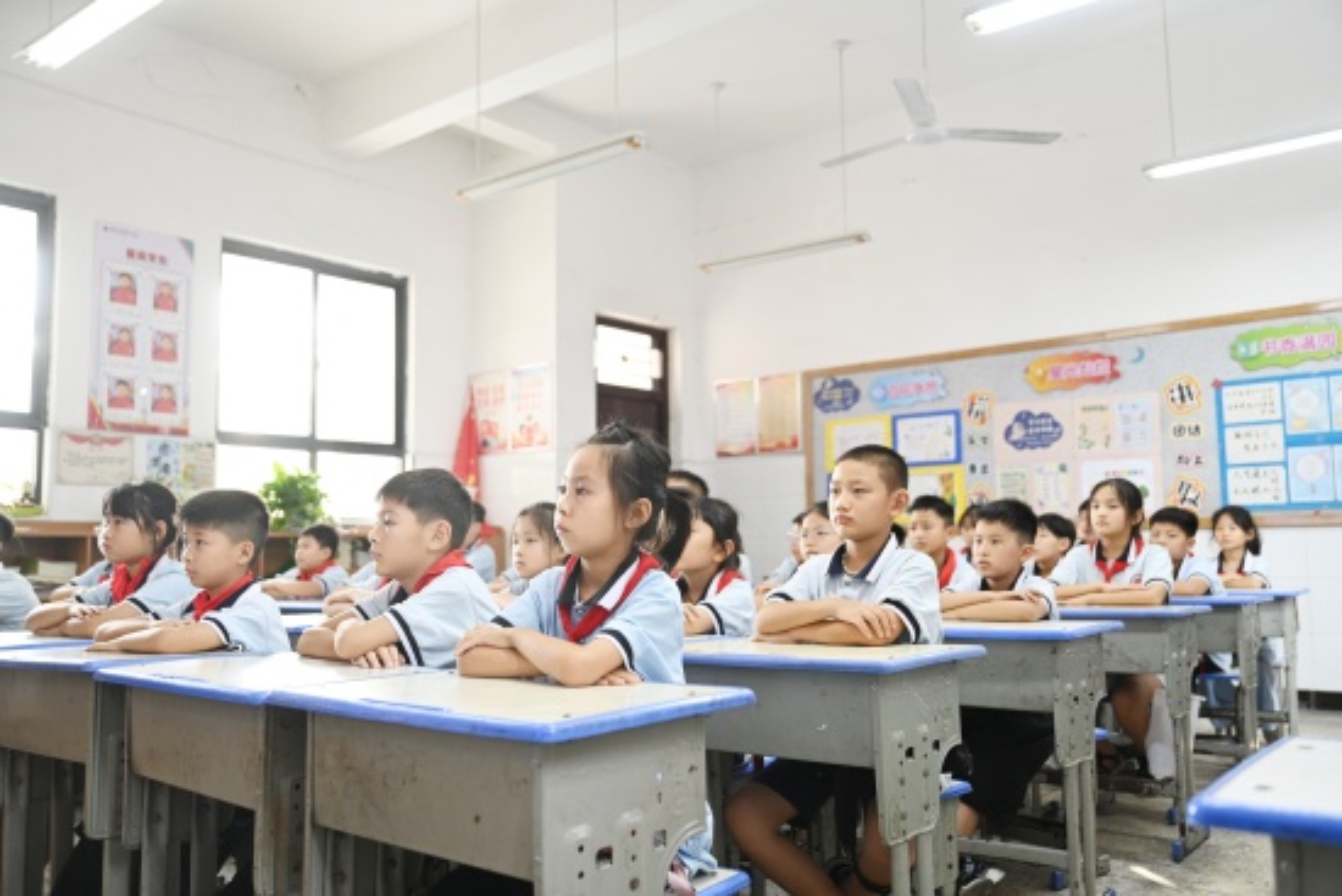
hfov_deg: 61.9
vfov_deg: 43.6
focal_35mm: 30
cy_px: 448
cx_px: 671
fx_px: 1119
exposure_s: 1/30
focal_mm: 30
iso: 360
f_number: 2.8
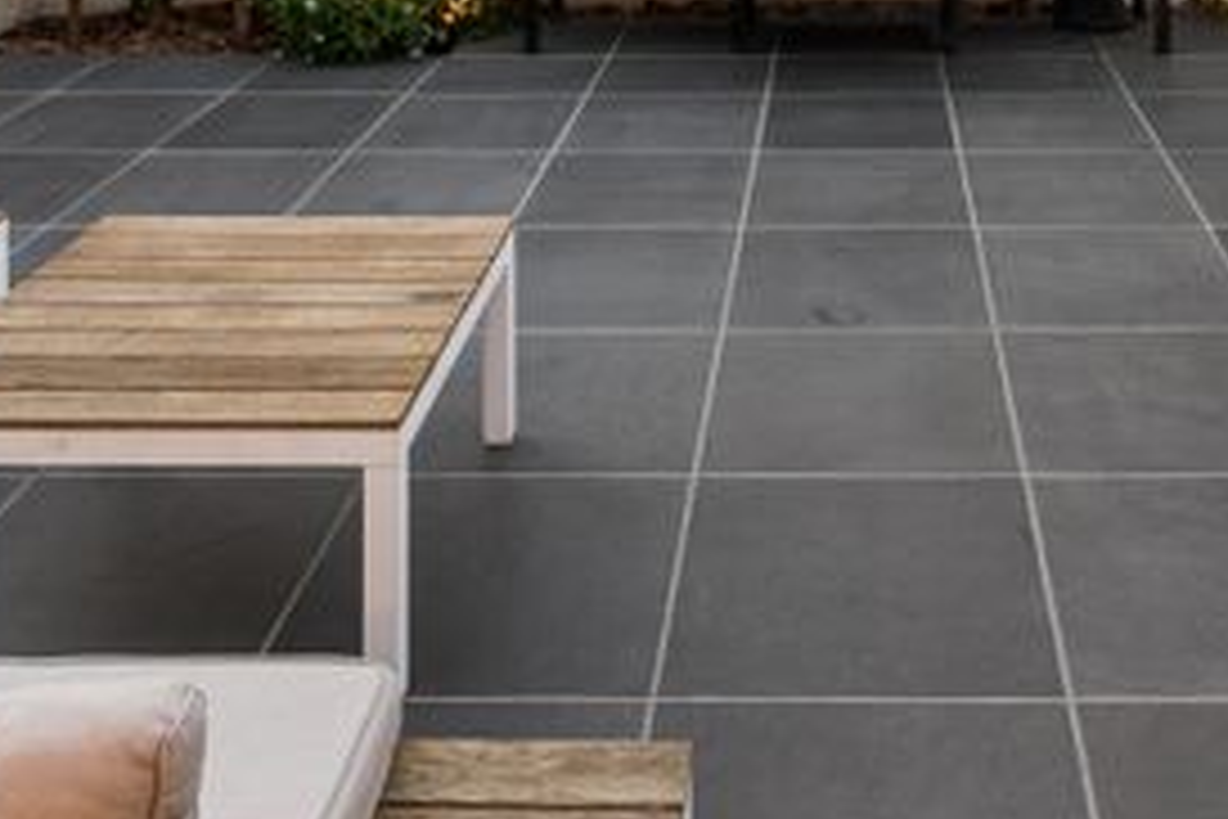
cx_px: 873
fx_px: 1535
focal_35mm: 45
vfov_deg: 24.7
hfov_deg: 42.7
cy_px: -324
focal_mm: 16
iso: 800
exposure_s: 1/15
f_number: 8
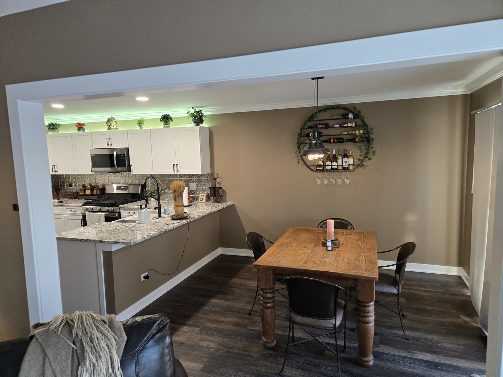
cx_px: 252
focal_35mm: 23
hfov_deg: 73.9
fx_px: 334
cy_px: 188
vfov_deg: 58.9
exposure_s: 1/120
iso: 500
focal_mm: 5.4
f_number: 1.8
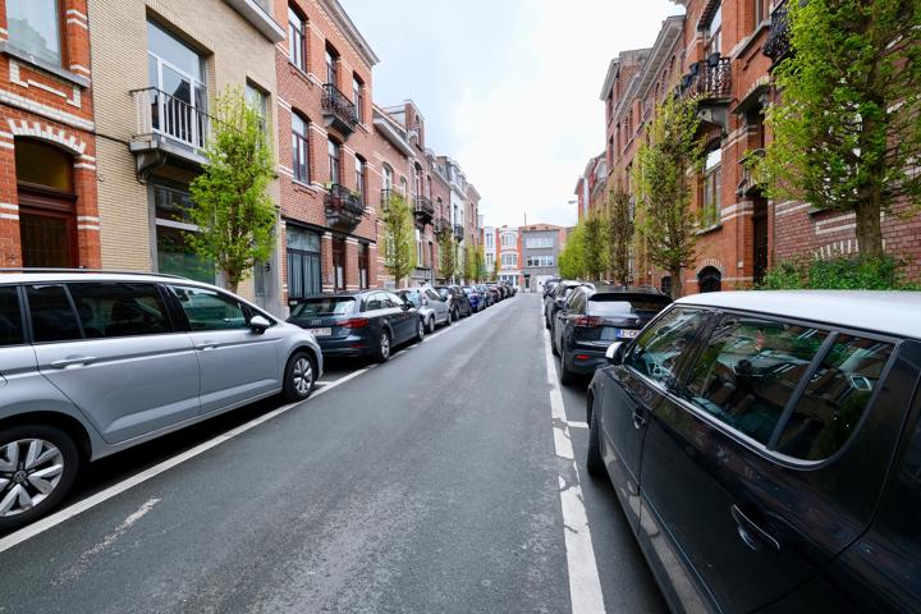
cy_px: 307
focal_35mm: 15
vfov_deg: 77.3
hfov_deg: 100.4
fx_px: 384
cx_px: 460
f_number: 7.1
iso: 320
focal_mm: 10
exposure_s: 1/160
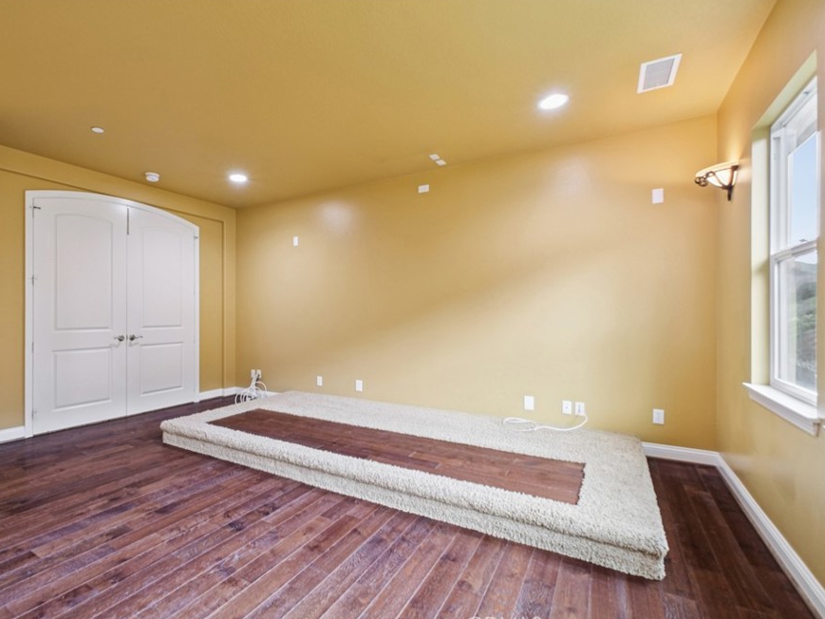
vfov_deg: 74.7
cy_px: 315
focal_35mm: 17
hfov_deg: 90.3
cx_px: 346
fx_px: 405
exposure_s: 1/3.33
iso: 400
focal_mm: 10
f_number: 8
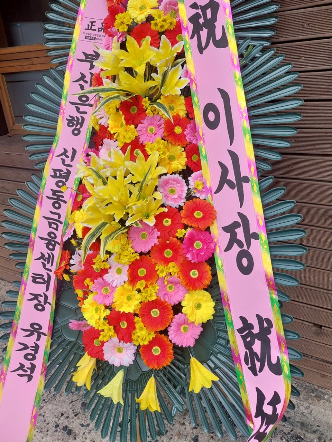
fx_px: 320
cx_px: 166
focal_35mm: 25
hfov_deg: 54.9
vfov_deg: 69.4
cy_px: 221
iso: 40
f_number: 1.8
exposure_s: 1/909
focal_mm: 5.23
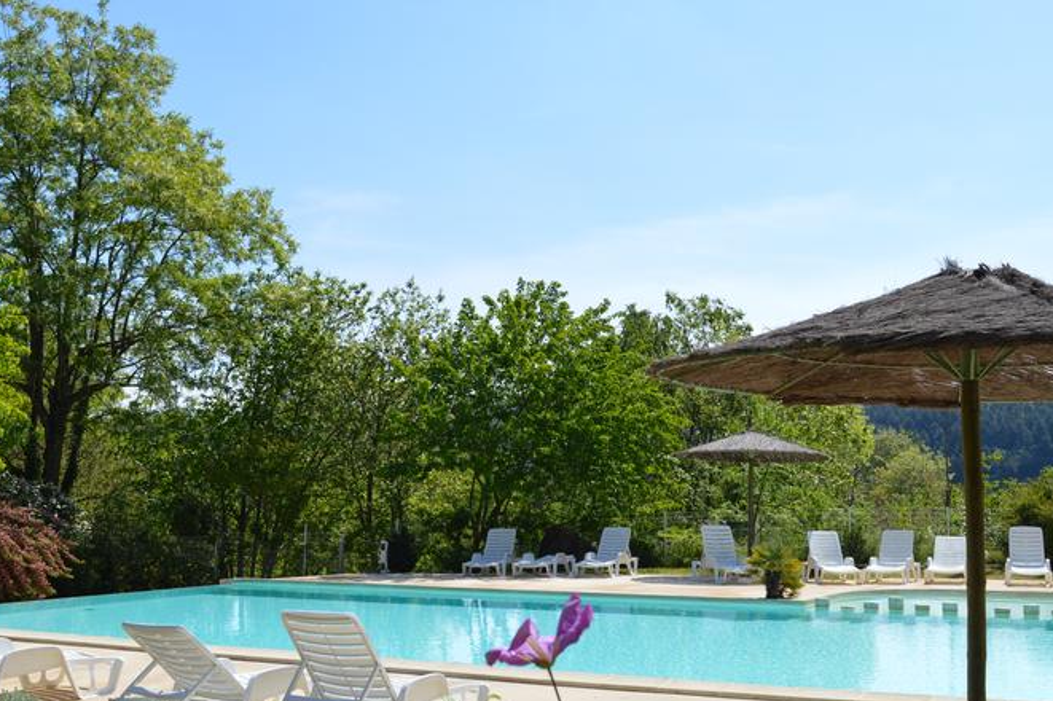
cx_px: 548
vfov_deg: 29.8
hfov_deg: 43.6
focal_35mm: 45
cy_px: 374
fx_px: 1316
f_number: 9
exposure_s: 1/320
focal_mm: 22
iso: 100
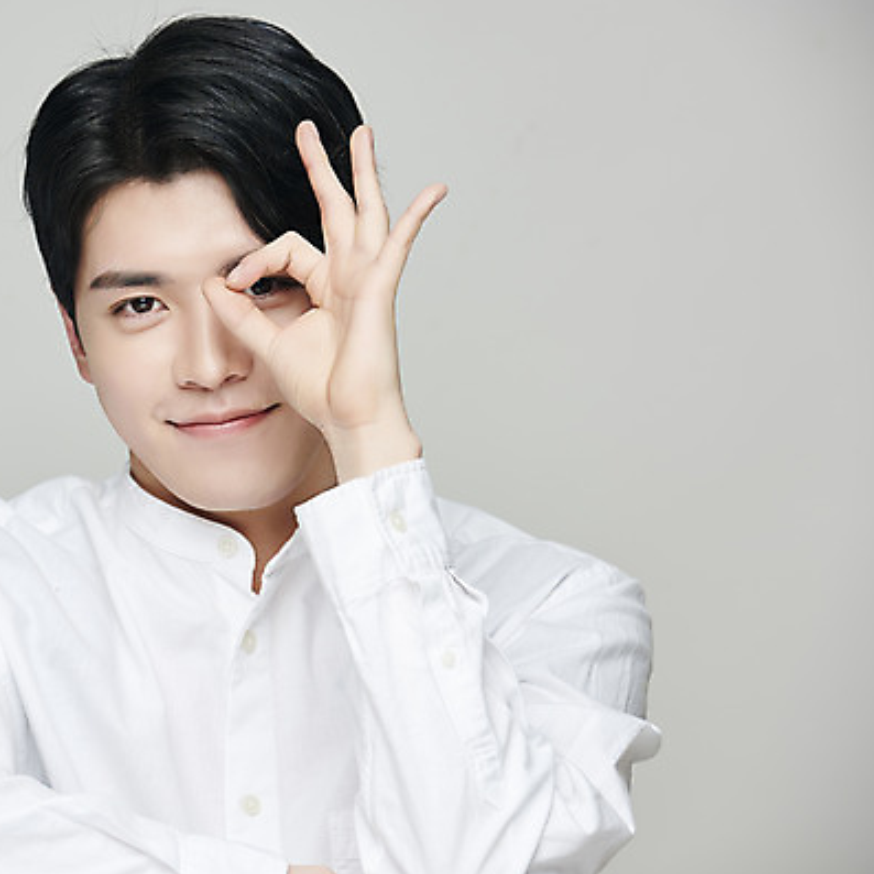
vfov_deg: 7.0
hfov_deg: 7.0
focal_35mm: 250
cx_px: 239
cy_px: 436
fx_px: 7141
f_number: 8
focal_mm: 195
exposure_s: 1/125
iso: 64
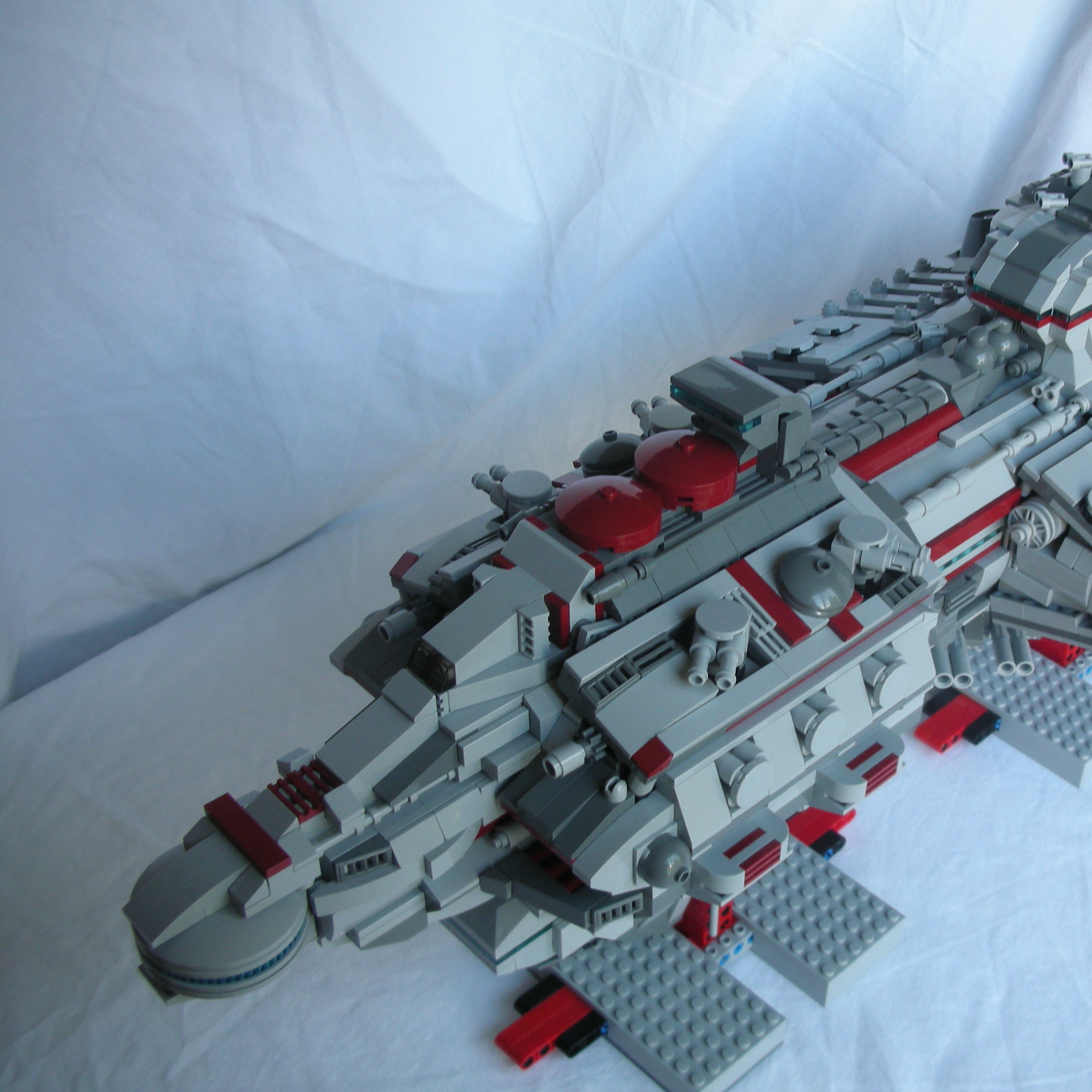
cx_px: 735
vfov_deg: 40.0
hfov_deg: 39.5
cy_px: 539
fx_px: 1499
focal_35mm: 42
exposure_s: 1/31.3
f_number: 2.8
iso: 61
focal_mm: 5.8
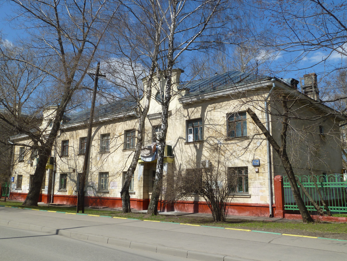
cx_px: 174
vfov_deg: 44.2
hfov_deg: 56.8
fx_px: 321
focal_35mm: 32
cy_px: 130
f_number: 5
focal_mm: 5.3
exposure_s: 1/500
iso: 80
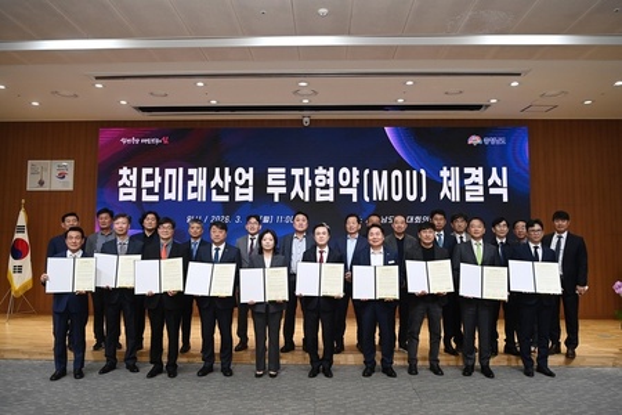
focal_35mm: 30
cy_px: 208
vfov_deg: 43.6
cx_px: 311
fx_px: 518
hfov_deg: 61.9
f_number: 4.5
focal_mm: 30
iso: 800
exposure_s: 1/200
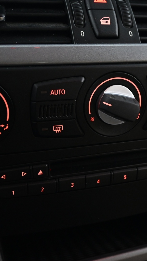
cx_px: 110
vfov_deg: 40.3
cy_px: 131
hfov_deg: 23.1
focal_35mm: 51
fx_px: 356
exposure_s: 1/8
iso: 1600
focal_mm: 21.5
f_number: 4
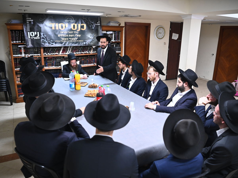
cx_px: 120
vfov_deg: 51.3
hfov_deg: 65.3
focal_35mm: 27
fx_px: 186
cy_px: 92
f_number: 2.8
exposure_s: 1/160
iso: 2000
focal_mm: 24
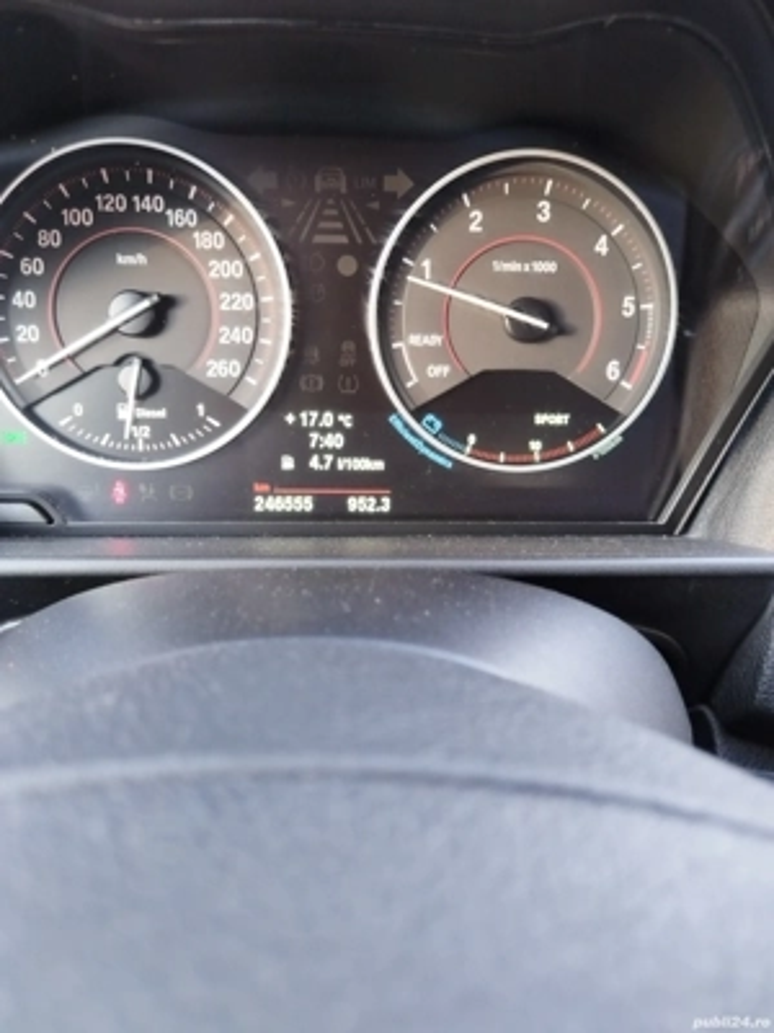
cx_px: 387
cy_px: 516
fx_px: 477
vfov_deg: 94.5
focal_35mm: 16
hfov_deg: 78.1
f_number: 1.9
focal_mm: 1.68
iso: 550
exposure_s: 1/33.3
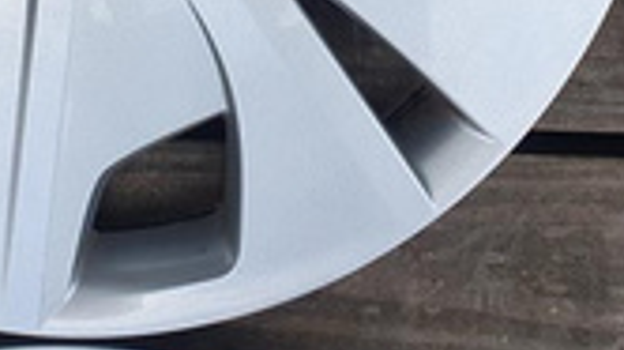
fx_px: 1273
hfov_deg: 26.8
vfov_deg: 14.1
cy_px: -256
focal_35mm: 77
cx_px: 90
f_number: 2.4
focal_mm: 4.32
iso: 50
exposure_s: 1/259
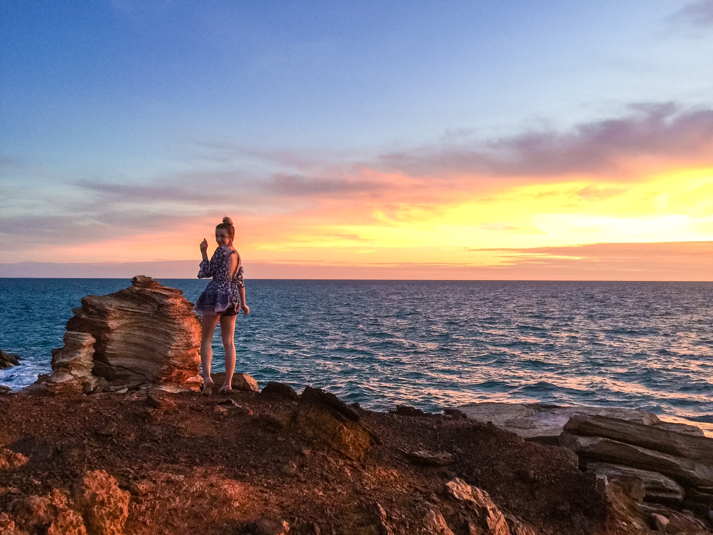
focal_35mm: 29
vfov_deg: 48.2
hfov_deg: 61.7
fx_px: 597
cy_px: 268
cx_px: 356
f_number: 2.2
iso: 50
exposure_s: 1/33
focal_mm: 4.15
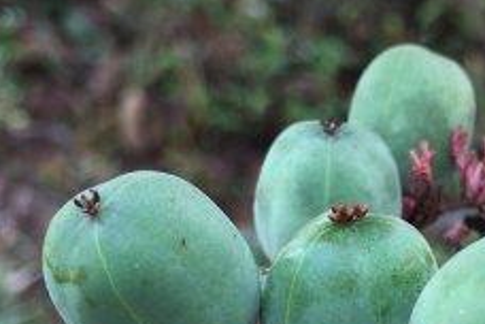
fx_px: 1091
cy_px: 231
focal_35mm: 81
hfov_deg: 24.6
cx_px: 396
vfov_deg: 16.8
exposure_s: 1/100
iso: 25
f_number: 2.2
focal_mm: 4.15
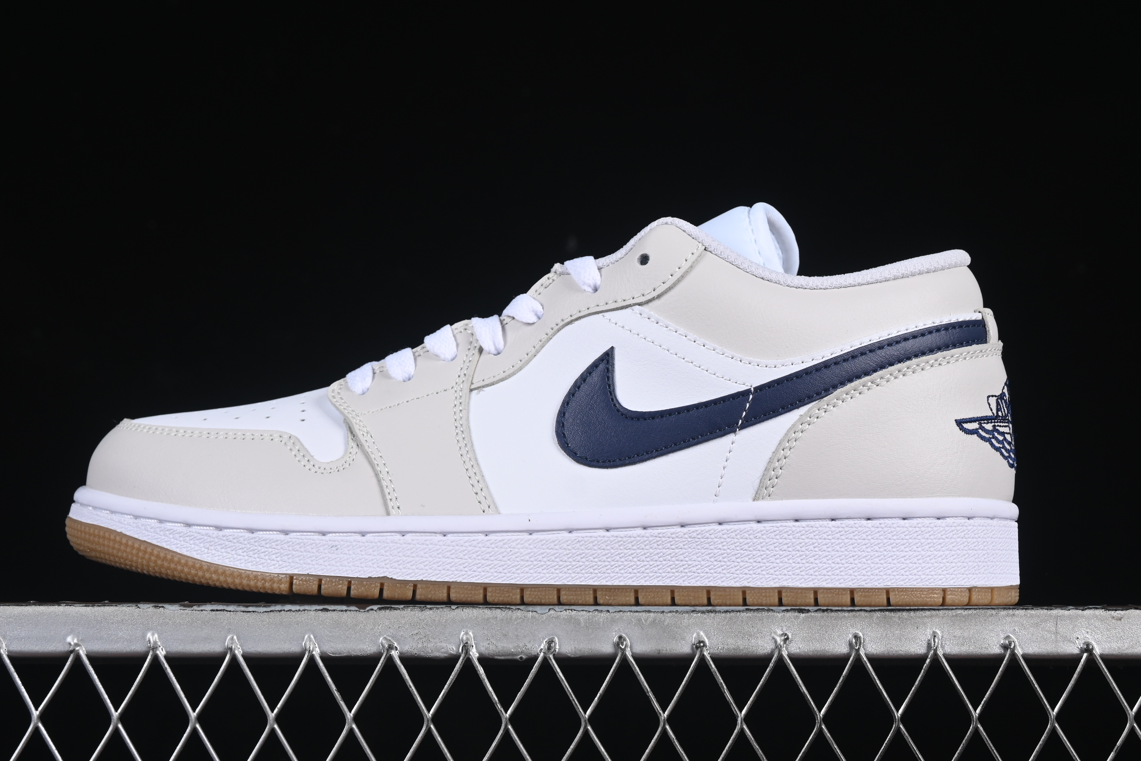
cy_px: 313
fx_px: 2948
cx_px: 556
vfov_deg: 14.7
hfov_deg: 21.9
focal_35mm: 93
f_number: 8
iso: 160
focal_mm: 50
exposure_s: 1/80
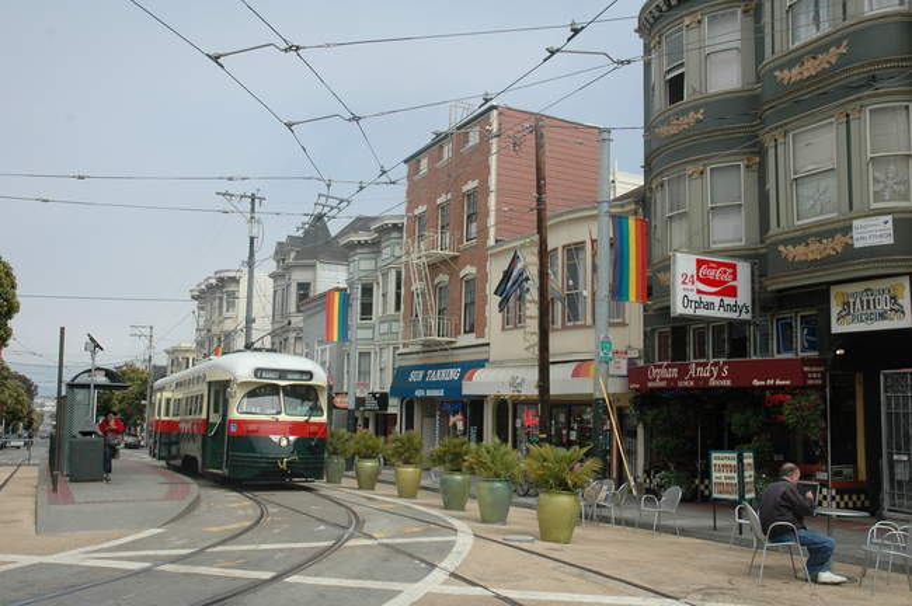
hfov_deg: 57.3
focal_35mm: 33
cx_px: 456
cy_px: 303
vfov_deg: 39.9
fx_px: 835
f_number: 8
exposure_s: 1/800
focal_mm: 22
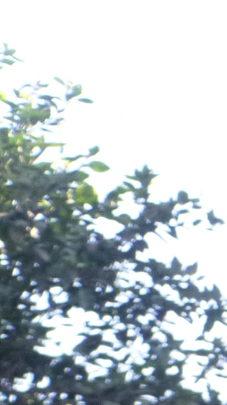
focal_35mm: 128
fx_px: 1371
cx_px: 647
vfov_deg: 16.5
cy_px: 392
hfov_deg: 8.2
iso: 400
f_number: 3.7
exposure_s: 1/500
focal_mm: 6.1
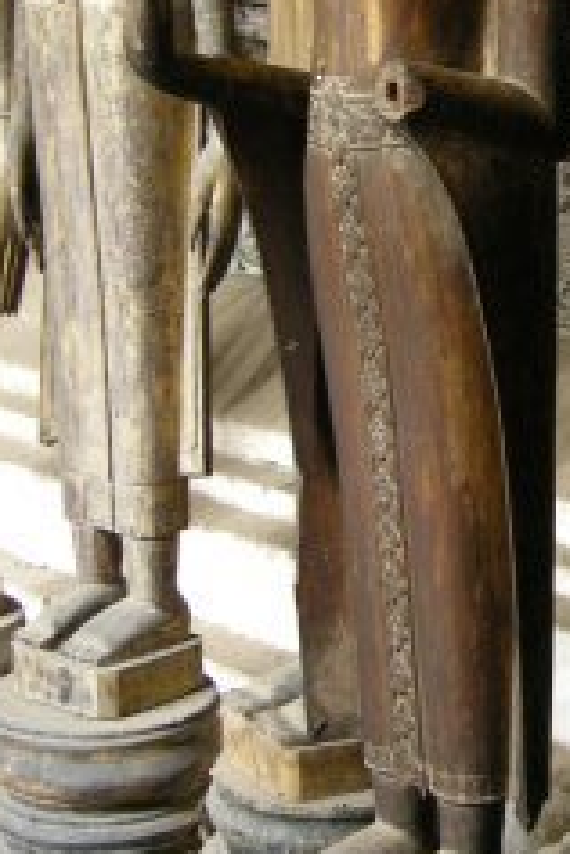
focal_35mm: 101
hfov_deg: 13.3
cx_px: 617
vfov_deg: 19.9
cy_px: 130
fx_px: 2399
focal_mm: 7.5
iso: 286
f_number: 2.7
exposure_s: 1/8
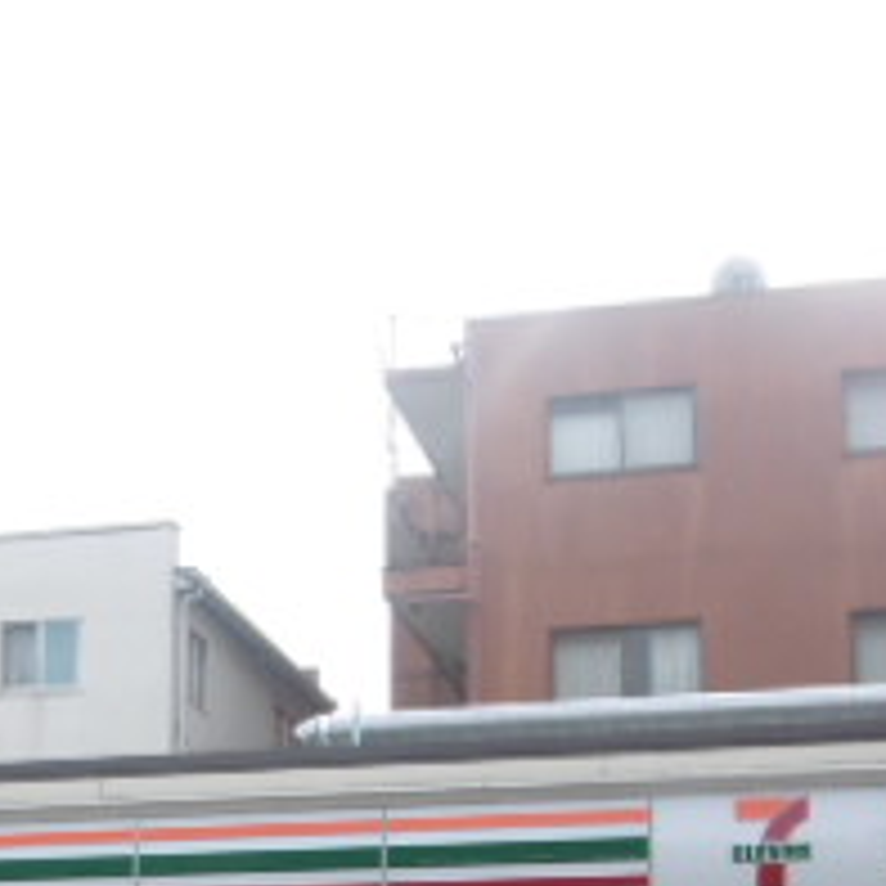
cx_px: 265
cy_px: 890
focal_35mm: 69
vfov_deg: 23.9
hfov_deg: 24.8
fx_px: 1998
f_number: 3.1
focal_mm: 4.3
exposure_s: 1/500
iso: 100
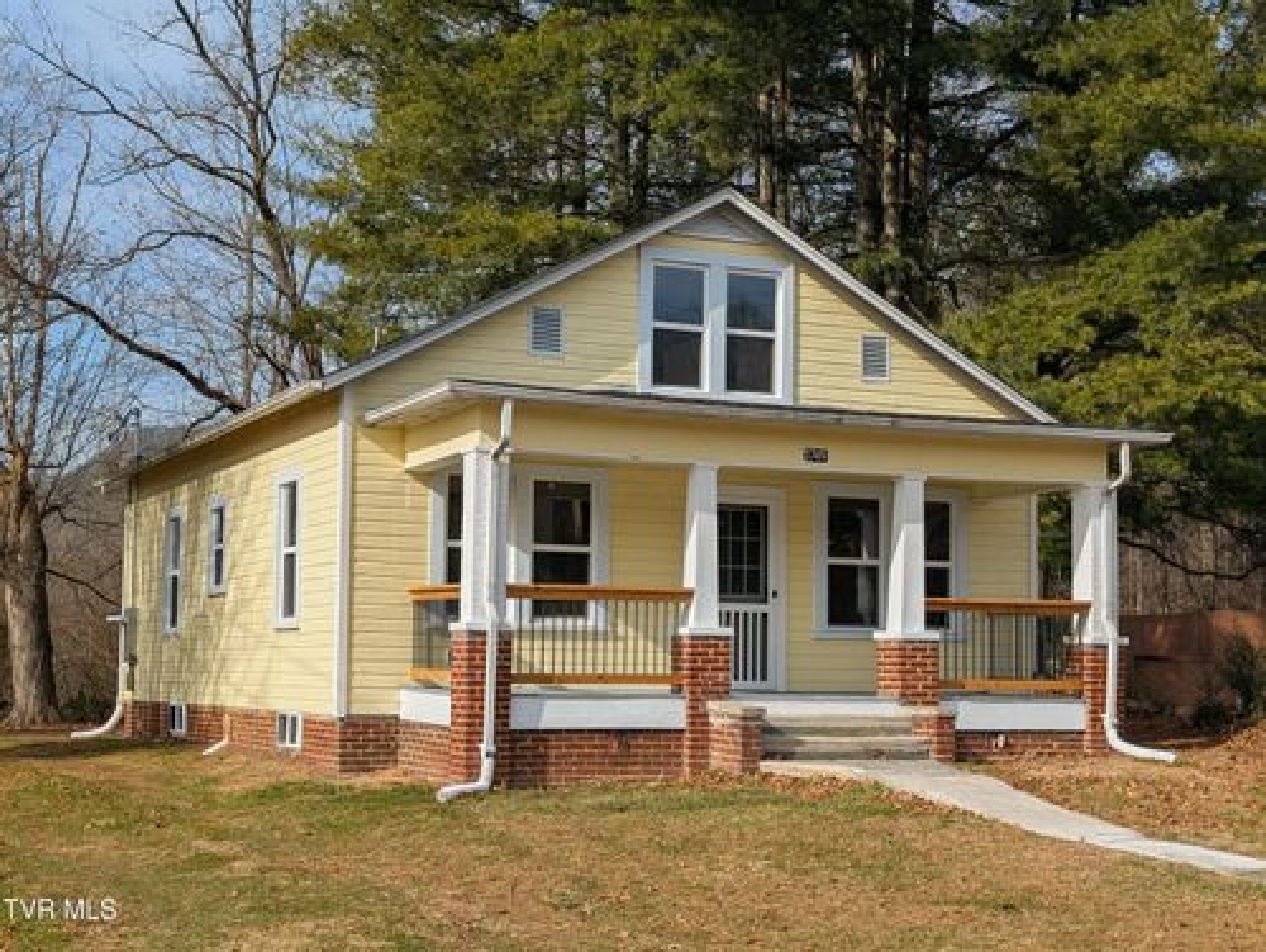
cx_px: 633
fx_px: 1794
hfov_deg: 38.9
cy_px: 476
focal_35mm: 49
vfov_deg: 29.7
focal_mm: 6.9
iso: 20
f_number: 1.68
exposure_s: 1/2066
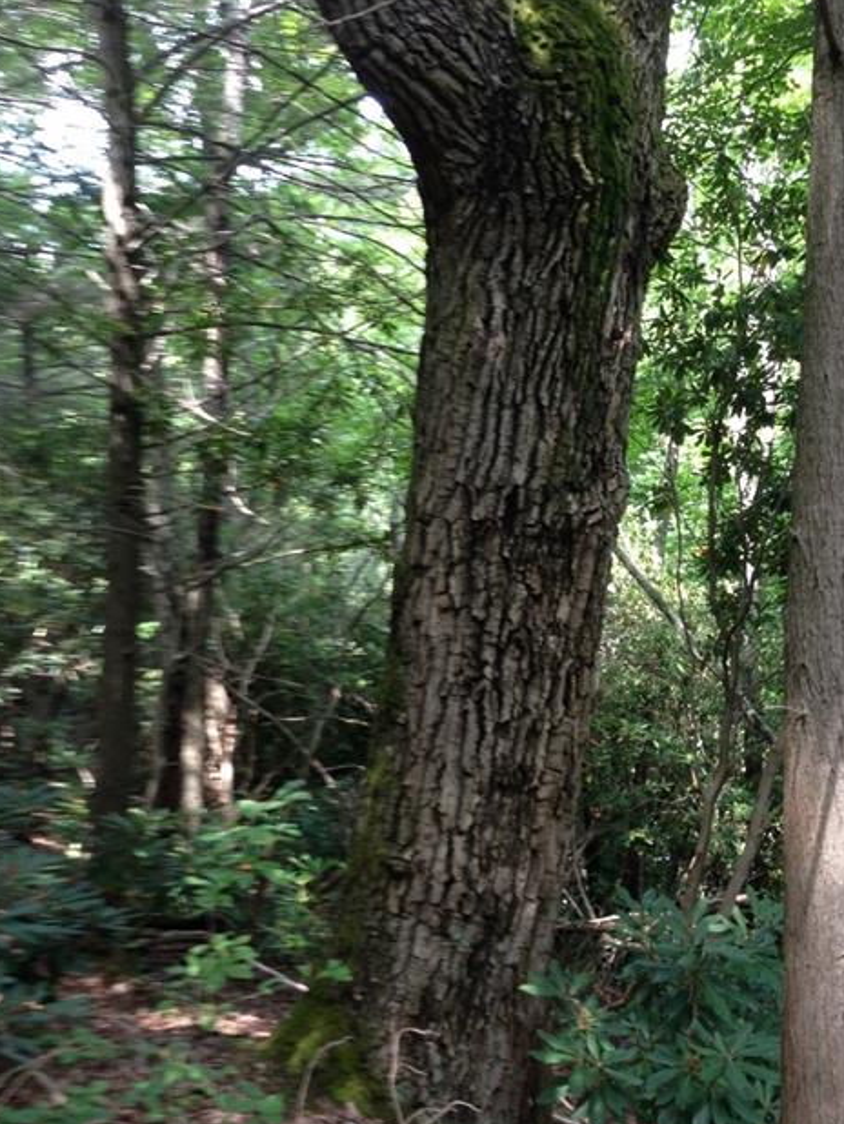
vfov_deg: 45.7
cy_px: 593
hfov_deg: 35.1
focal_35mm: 41
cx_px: 455
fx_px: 1332
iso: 50
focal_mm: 4.12
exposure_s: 1/40
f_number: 2.4
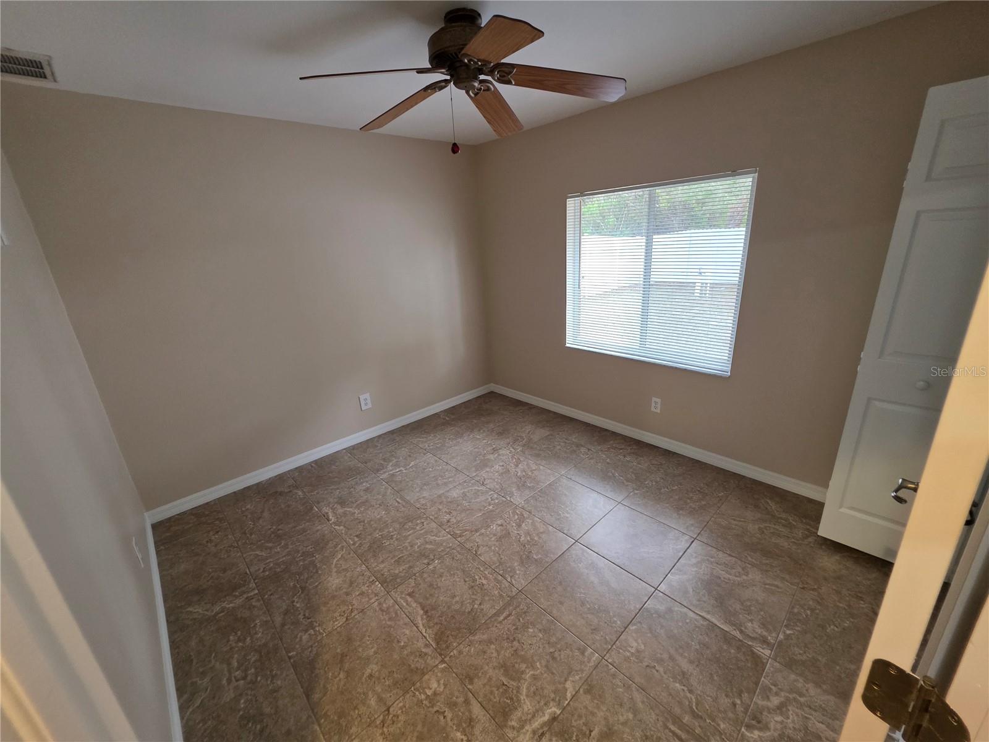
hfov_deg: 106.2
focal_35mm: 13
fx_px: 371
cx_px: 494
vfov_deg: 89.9
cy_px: 371
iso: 250
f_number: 1.9
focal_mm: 2.2
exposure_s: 1/60
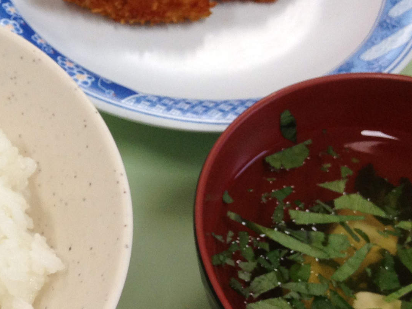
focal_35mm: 106
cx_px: -102
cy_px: 156
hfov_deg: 17.5
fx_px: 1261
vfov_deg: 14.0
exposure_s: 1/60
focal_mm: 4.28
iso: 80
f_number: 2.4
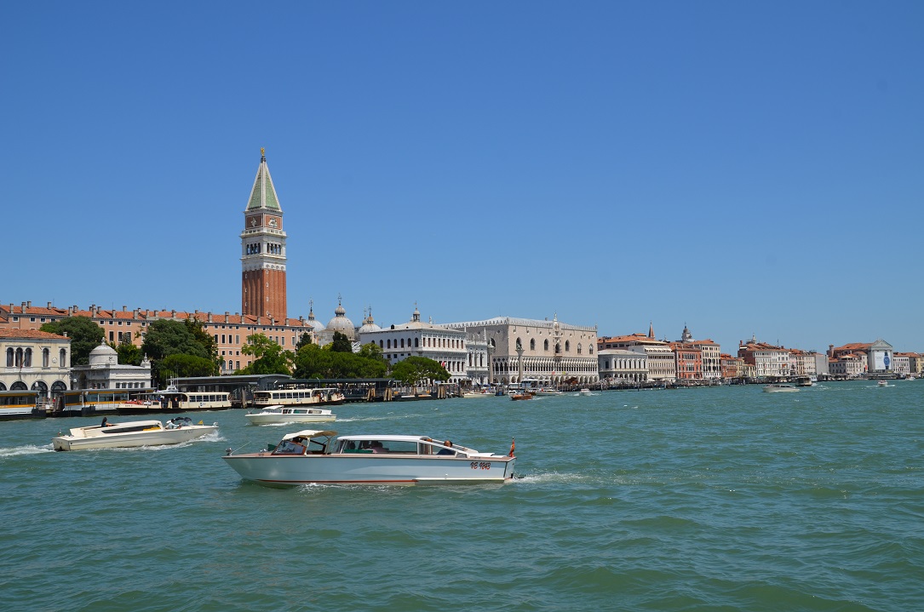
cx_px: 462
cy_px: 306
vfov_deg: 35.4
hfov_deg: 51.4
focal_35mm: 38
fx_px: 961
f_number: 10
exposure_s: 1/400
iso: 100
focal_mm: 25
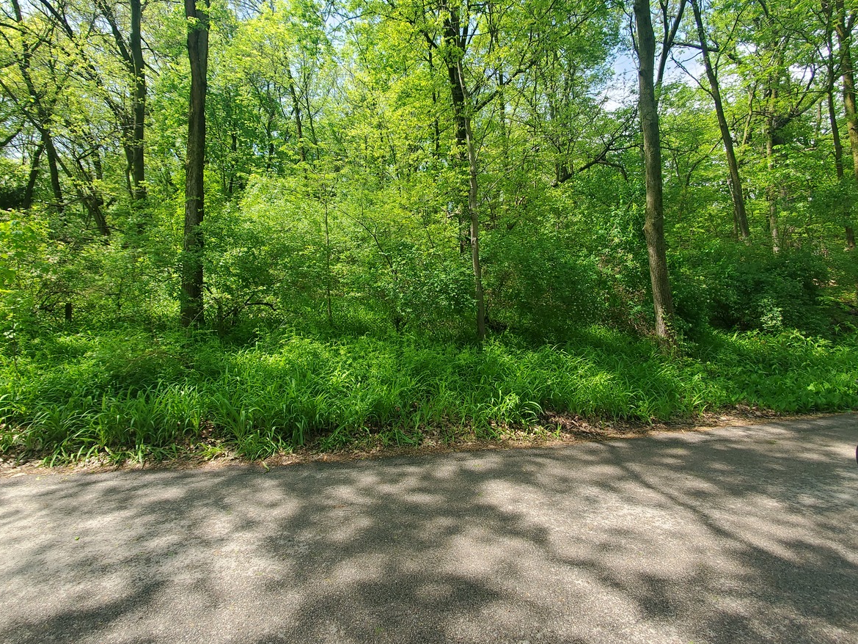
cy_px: 273
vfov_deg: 77.6
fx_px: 397
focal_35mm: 16
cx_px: 411
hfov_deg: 94.4
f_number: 2.2
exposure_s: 1/235
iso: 50
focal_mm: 1.8
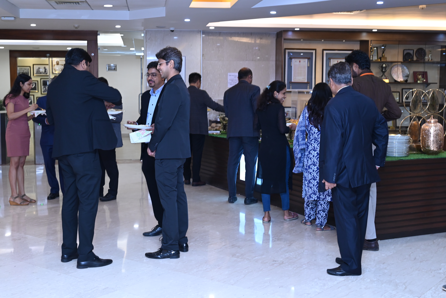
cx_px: 223
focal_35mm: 46
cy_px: 149
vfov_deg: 29.3
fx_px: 570
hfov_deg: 42.7
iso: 1600
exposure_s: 1/100
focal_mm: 46
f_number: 5.6
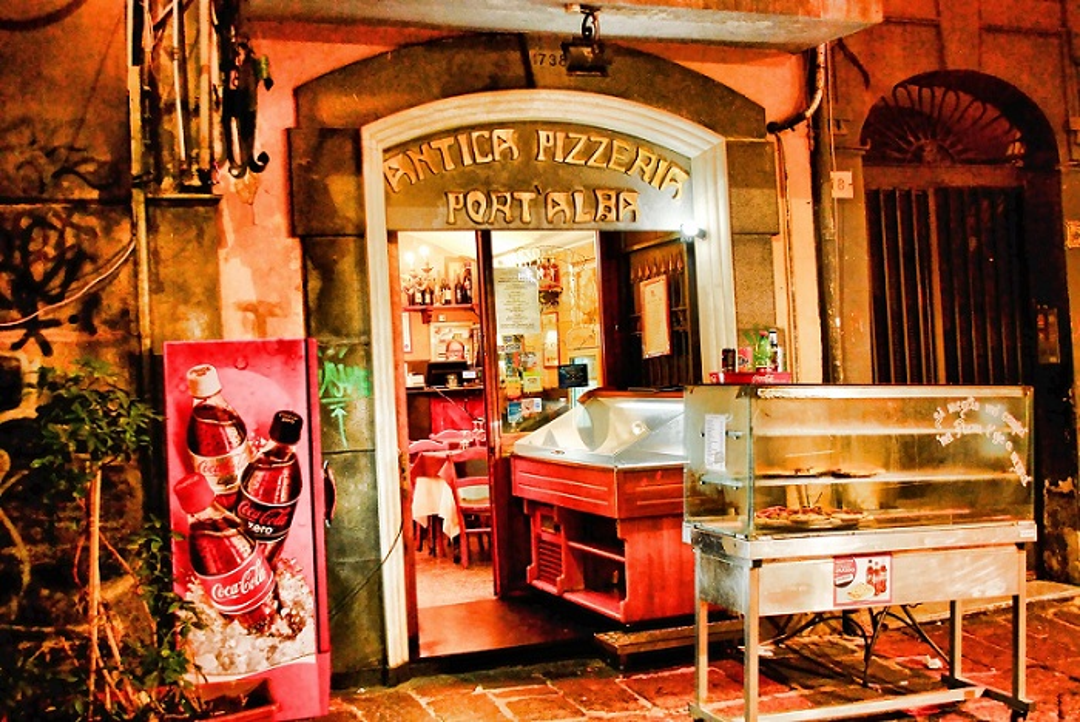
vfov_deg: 36.9
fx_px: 1081
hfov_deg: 53.1
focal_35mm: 36
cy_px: 361
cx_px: 540
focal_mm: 24
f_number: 4.2
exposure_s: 1/30
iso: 1000
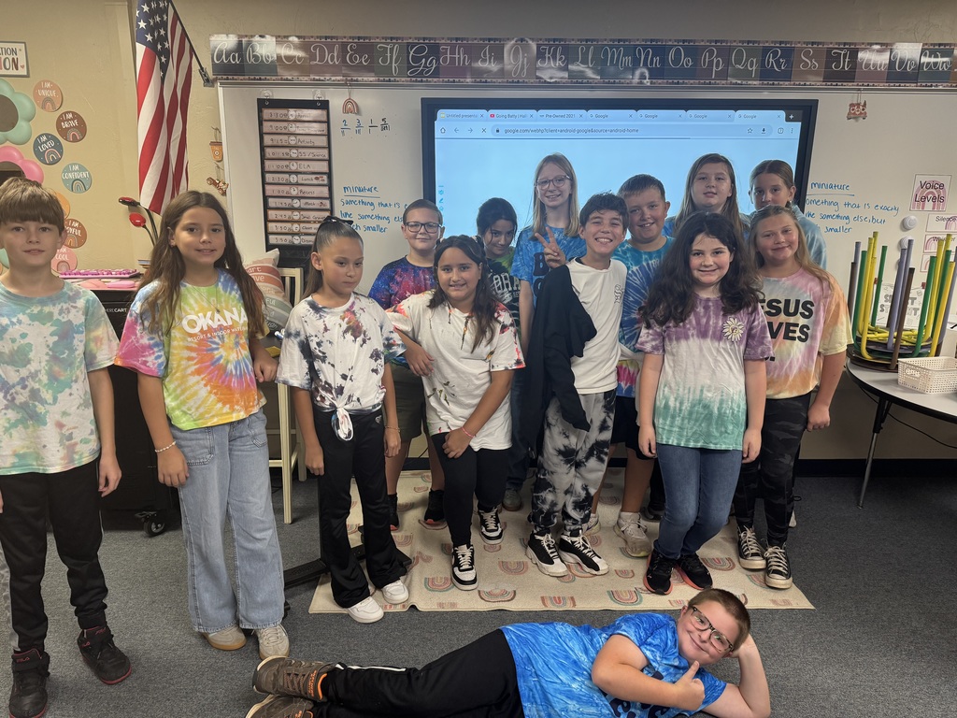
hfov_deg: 71.6
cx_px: 478
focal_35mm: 24
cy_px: 359
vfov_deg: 56.8
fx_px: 664
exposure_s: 1/90
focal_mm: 6.76
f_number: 1.78
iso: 200
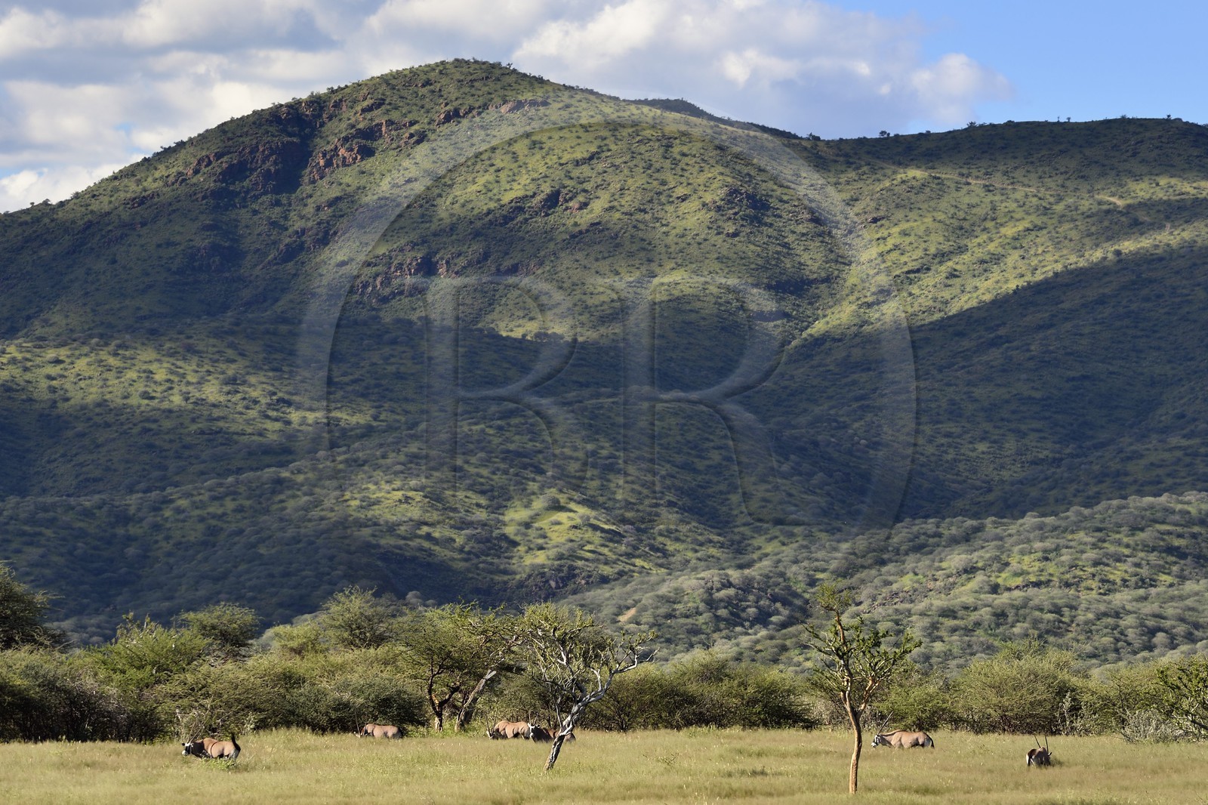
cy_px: 402
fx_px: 6709
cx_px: 604
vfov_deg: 6.9
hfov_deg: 10.3
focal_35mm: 200
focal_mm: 200
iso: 200
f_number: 8
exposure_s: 1/500
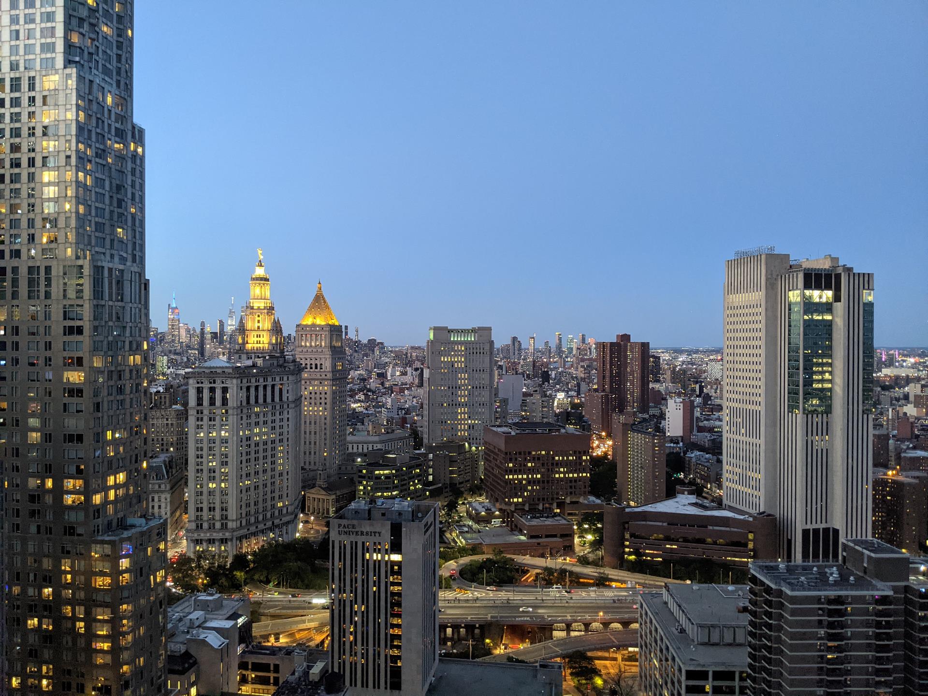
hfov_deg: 65.3
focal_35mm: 27
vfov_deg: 51.4
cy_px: 348
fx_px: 724
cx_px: 464
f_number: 1.8
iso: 894
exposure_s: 1/25.3
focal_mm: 4.44
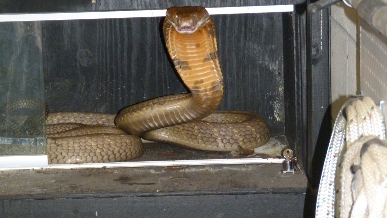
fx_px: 1663
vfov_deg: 7.5
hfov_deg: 13.3
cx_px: 194
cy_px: 115
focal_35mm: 162
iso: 400
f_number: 3.5
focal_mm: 20.1
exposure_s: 1/60
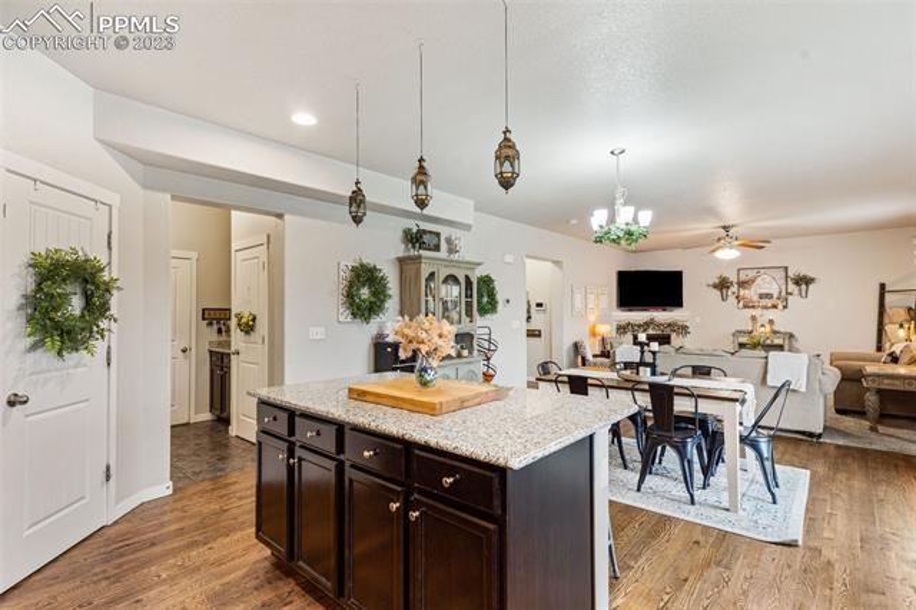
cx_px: 458
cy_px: 305
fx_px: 432
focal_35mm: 17
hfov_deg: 93.3
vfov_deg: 70.4
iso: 400
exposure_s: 1/4
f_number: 8
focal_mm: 17
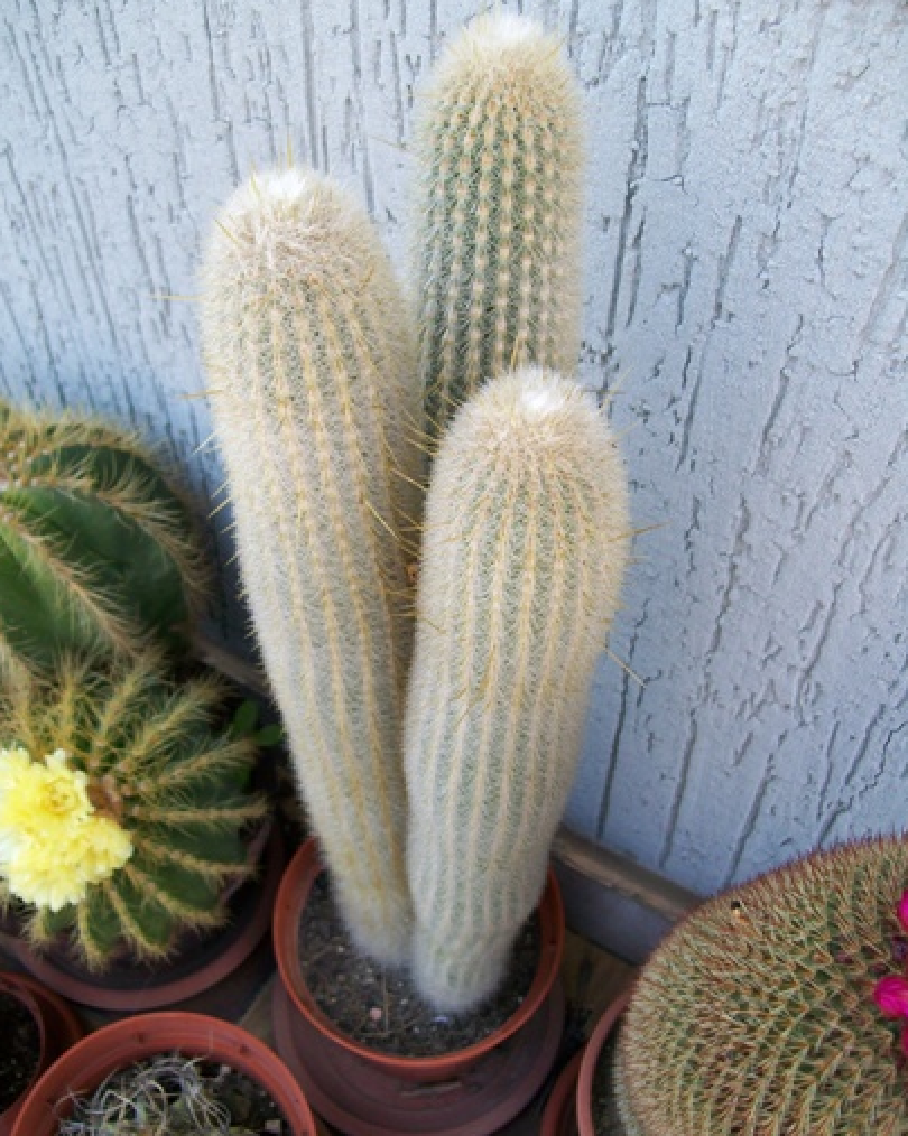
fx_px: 1210
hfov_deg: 41.1
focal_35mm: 36
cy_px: 571
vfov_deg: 50.3
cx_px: 453
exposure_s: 1/80
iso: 64
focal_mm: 6.1
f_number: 2.7
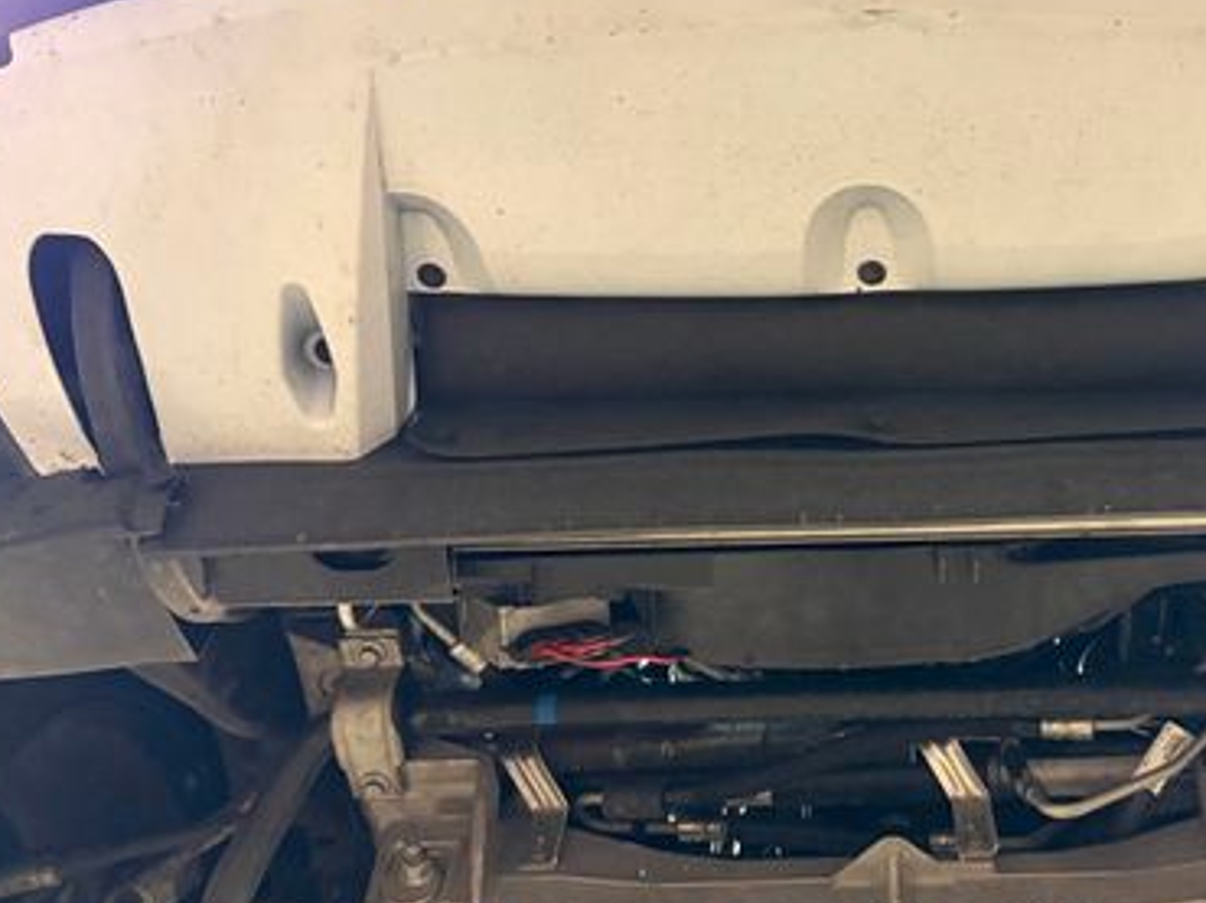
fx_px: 1567
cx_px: 896
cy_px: 427
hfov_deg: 41.0
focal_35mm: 45
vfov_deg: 32.1
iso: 500
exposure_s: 1/60
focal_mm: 5.96
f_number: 1.6
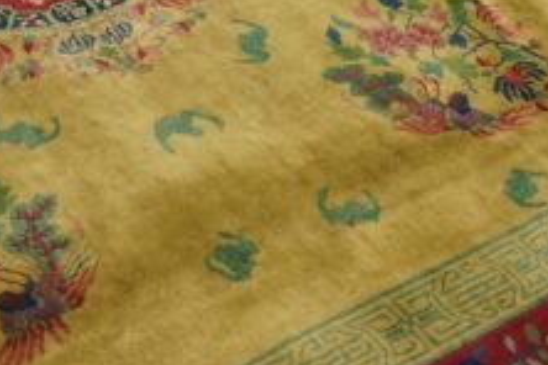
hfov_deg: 25.0
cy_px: 152
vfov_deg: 16.8
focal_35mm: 81
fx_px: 1233
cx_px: 311
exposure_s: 1/160
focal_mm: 20
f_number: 4
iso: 2000
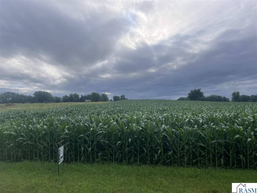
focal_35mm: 26
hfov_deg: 67.3
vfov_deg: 53.1
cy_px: 96
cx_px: 128
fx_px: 193
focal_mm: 5.7
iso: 50
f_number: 1.5
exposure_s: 1/5882
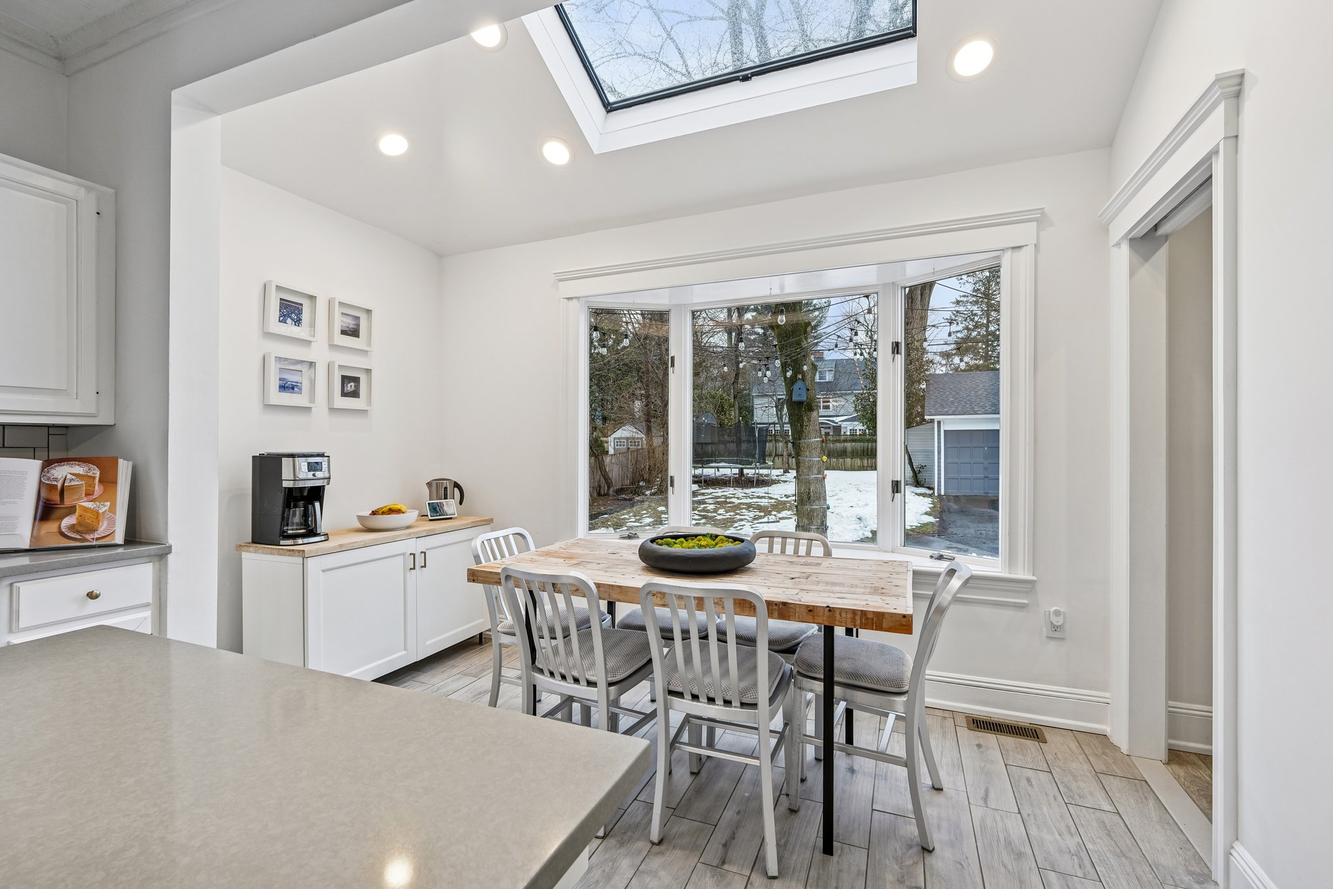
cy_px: 444
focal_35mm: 16
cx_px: 666
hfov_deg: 96.7
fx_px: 592
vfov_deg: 73.7
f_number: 11
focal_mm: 16
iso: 400
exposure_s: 1/25
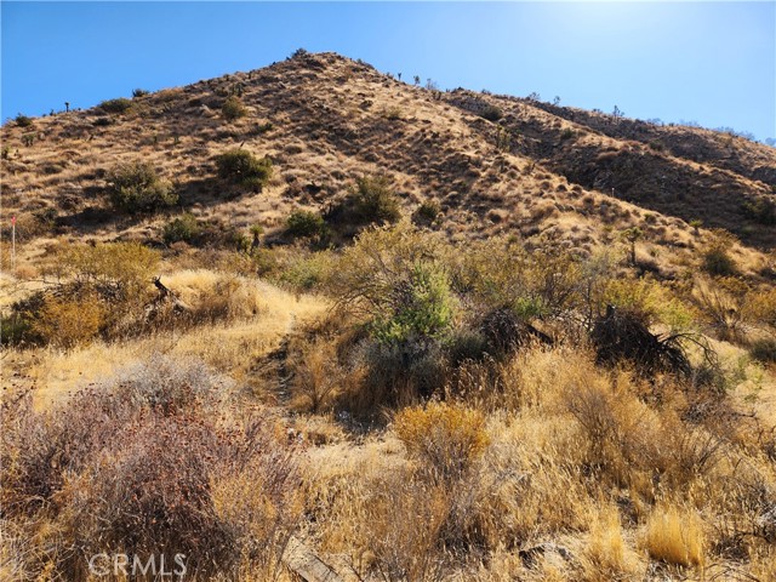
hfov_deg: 73.9
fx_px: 516
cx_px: 388
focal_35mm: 23
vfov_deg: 58.9
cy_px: 291
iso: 20
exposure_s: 1/994
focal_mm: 5.4
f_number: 1.8
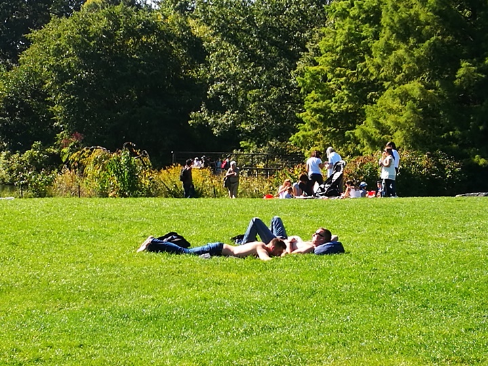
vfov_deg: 13.7
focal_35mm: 108
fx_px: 1523
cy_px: 183
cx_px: 244
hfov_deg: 18.2
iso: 50
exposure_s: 1/478
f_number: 2.2
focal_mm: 4.5
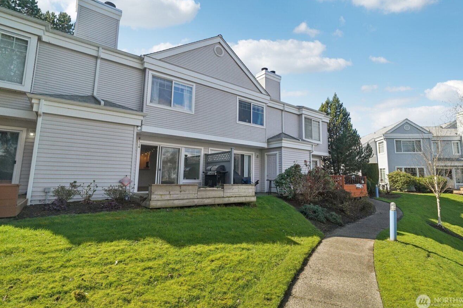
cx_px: 241
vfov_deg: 70.4
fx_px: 219
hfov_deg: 93.2
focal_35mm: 17
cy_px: 149
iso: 1600
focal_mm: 16
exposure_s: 1/1000
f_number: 8
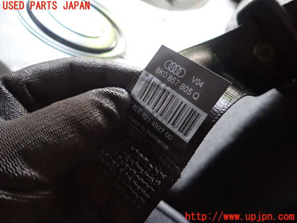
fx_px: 214
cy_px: 112
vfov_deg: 54.9
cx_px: 148
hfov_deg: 69.4
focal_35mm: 25
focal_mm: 4.5
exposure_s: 1/30
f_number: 2
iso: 320
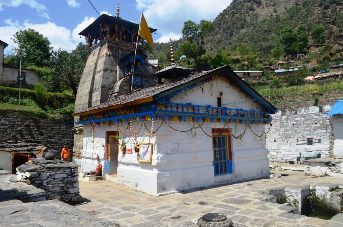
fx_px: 257
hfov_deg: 67.5
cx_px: 172
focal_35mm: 27
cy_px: 114
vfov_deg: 47.7
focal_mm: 18
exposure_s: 1/125
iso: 110
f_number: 11
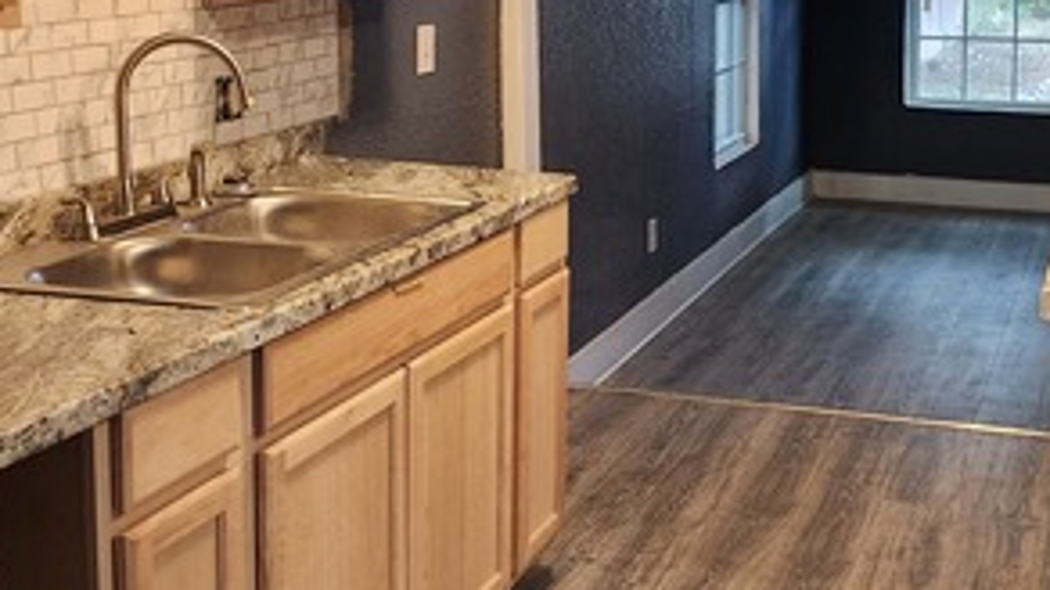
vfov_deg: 21.6
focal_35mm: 55
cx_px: 676
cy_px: 133
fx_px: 1531
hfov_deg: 37.6
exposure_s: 1/120
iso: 640
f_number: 1.8
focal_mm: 5.4
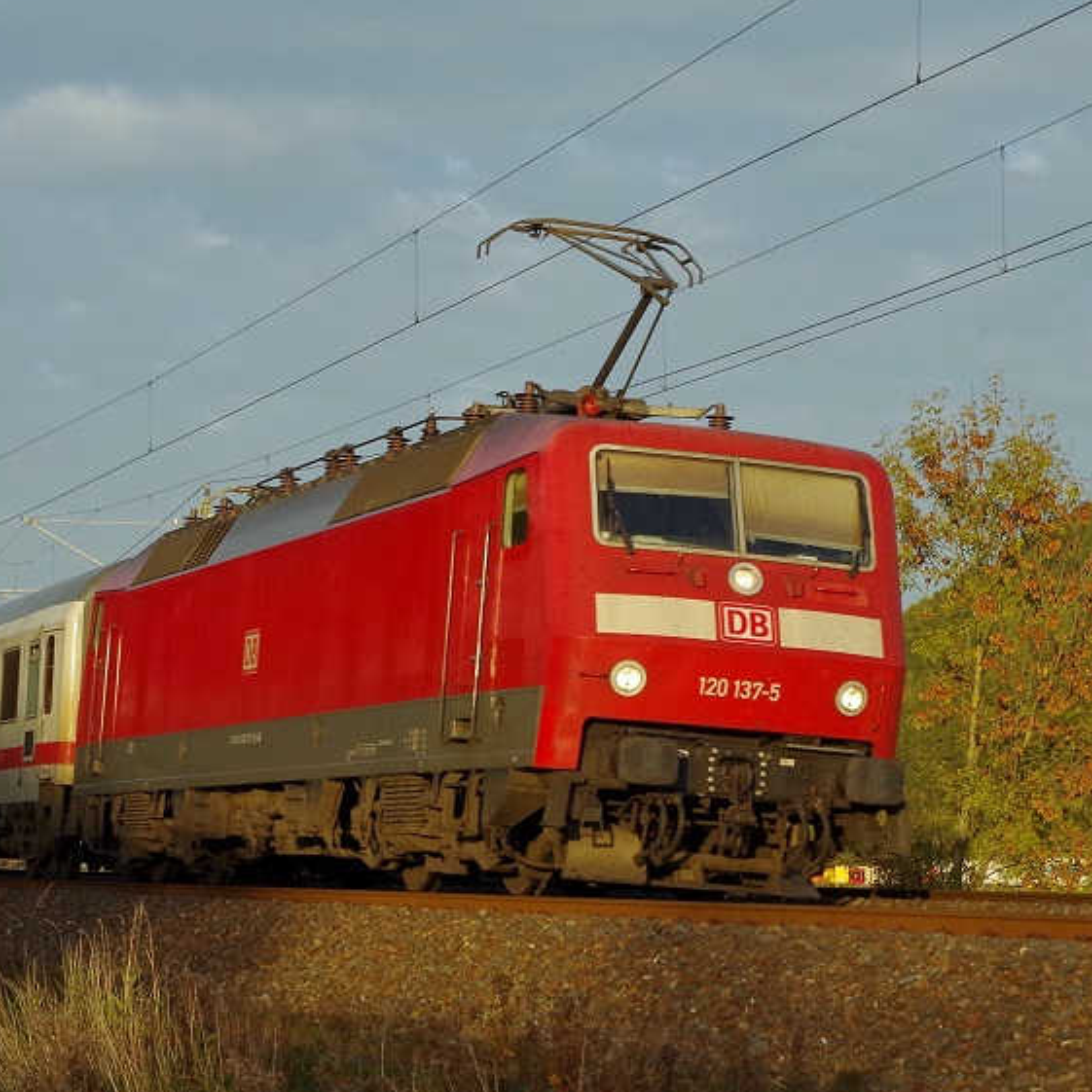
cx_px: 288
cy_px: 633
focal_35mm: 76
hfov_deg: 22.6
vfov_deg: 22.7
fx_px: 2712
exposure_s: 1/1000
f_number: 5.6
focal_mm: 32.5
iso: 800
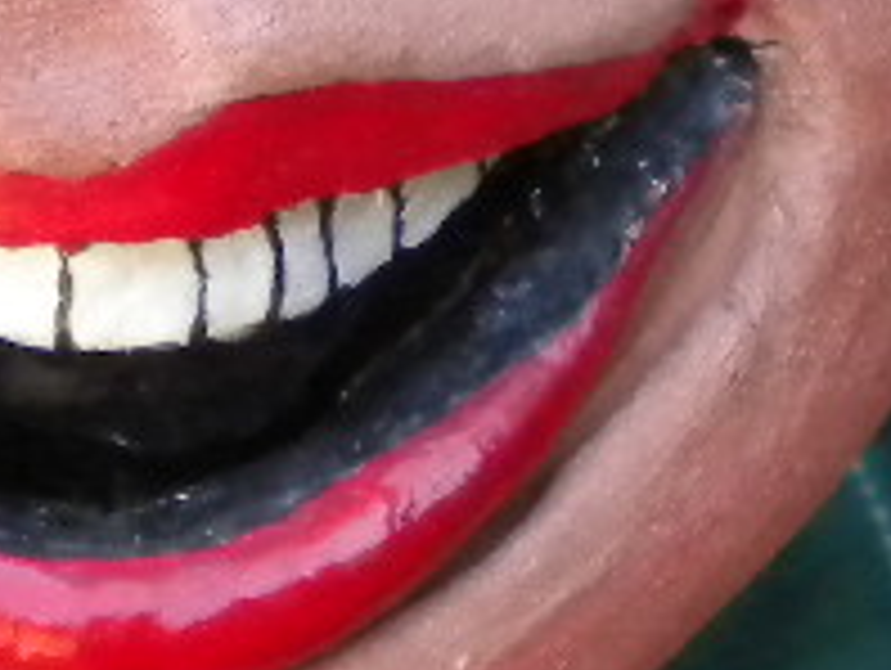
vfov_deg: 8.0
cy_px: -508
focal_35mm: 181
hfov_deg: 10.8
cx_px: -108
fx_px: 4665
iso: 400
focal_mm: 6.3
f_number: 3.1
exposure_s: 1/321
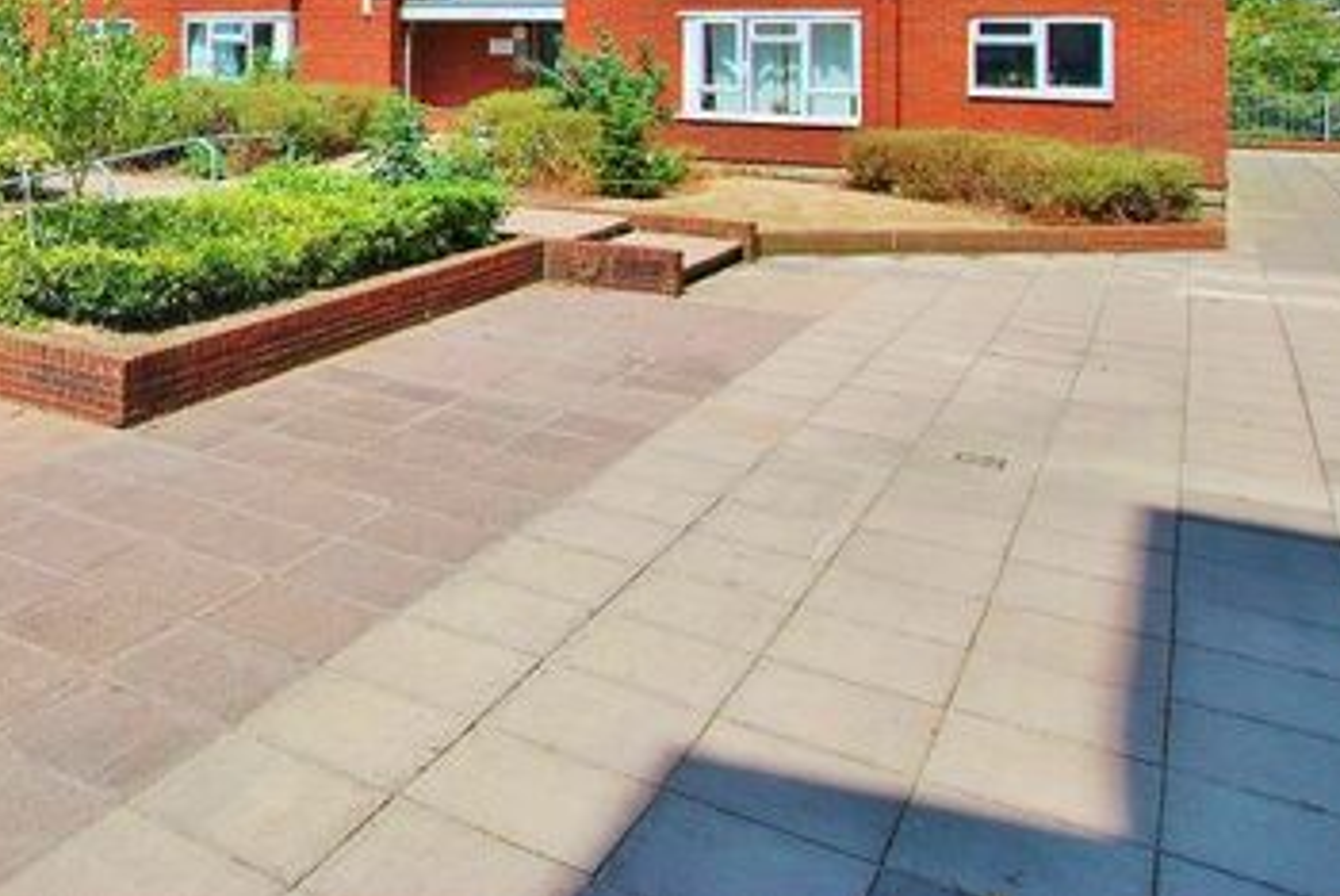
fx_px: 1341
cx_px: 34
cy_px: 11
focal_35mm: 36
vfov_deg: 33.9
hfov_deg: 45.7
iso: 100
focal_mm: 12
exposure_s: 1/200
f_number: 7.1
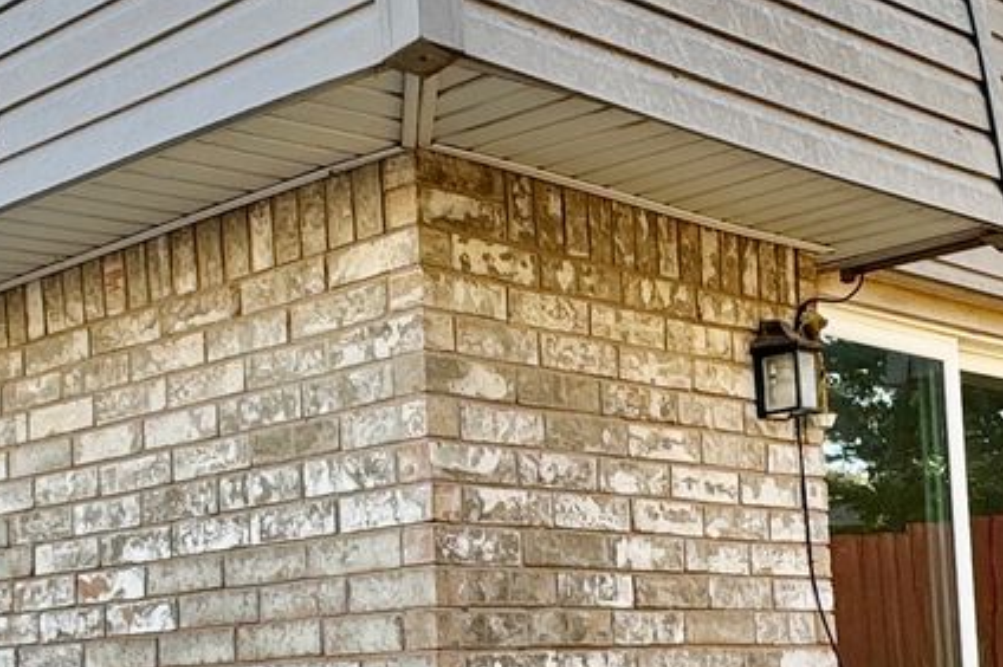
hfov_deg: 30.3
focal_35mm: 66
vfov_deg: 20.2
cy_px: 596
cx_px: 348
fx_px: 1837
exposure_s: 1/211
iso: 40
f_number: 2.2
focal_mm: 2.22
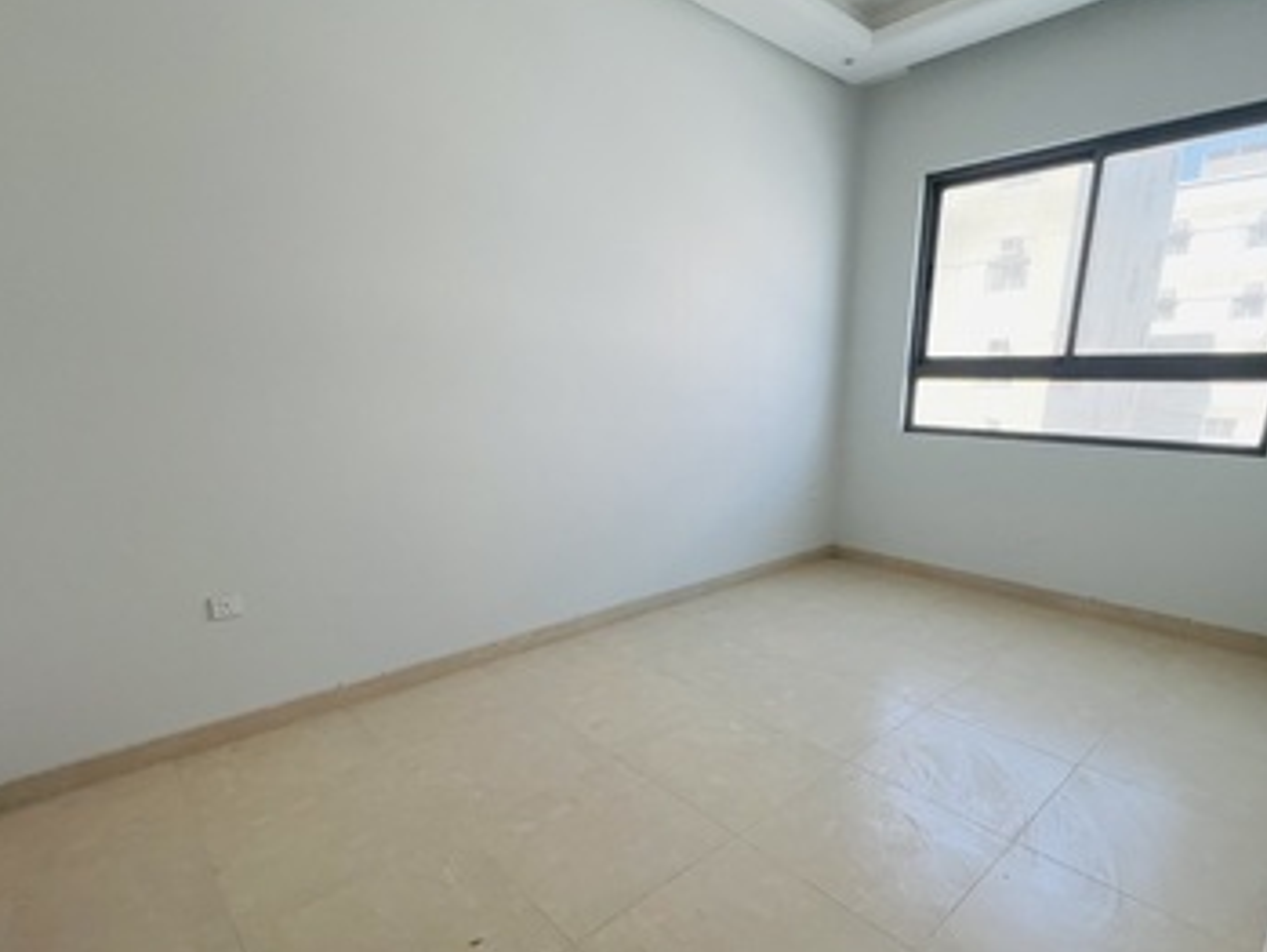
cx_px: 688
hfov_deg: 90.8
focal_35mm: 17
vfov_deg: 73.9
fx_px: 622
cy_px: 572
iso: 80
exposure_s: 1/99
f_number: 1.8
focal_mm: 1.57
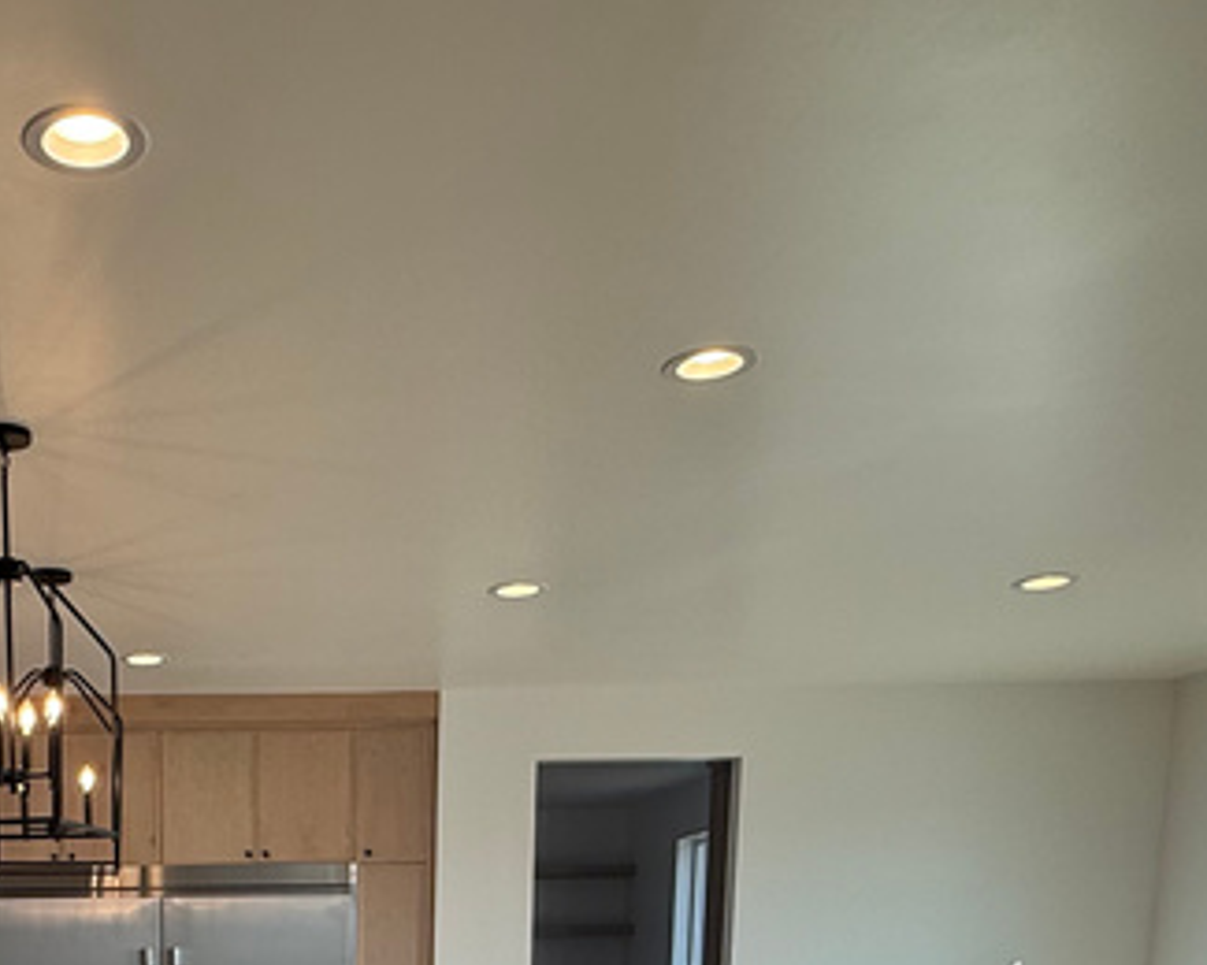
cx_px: 163
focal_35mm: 43
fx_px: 1536
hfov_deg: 40.3
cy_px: 1236
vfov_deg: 28.8
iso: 64
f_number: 2.2
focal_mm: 2.22
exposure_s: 1/257
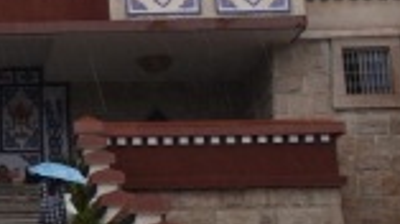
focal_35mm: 126
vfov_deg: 9.6
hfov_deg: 15.5
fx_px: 1335
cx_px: -224
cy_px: 67
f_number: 7.1
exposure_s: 1/200
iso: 100
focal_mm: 18
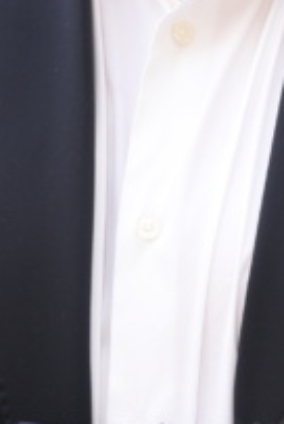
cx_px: 215
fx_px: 3561
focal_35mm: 302
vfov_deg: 6.8
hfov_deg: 4.6
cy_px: 75
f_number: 6.3
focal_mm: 60
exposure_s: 1/200
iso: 400
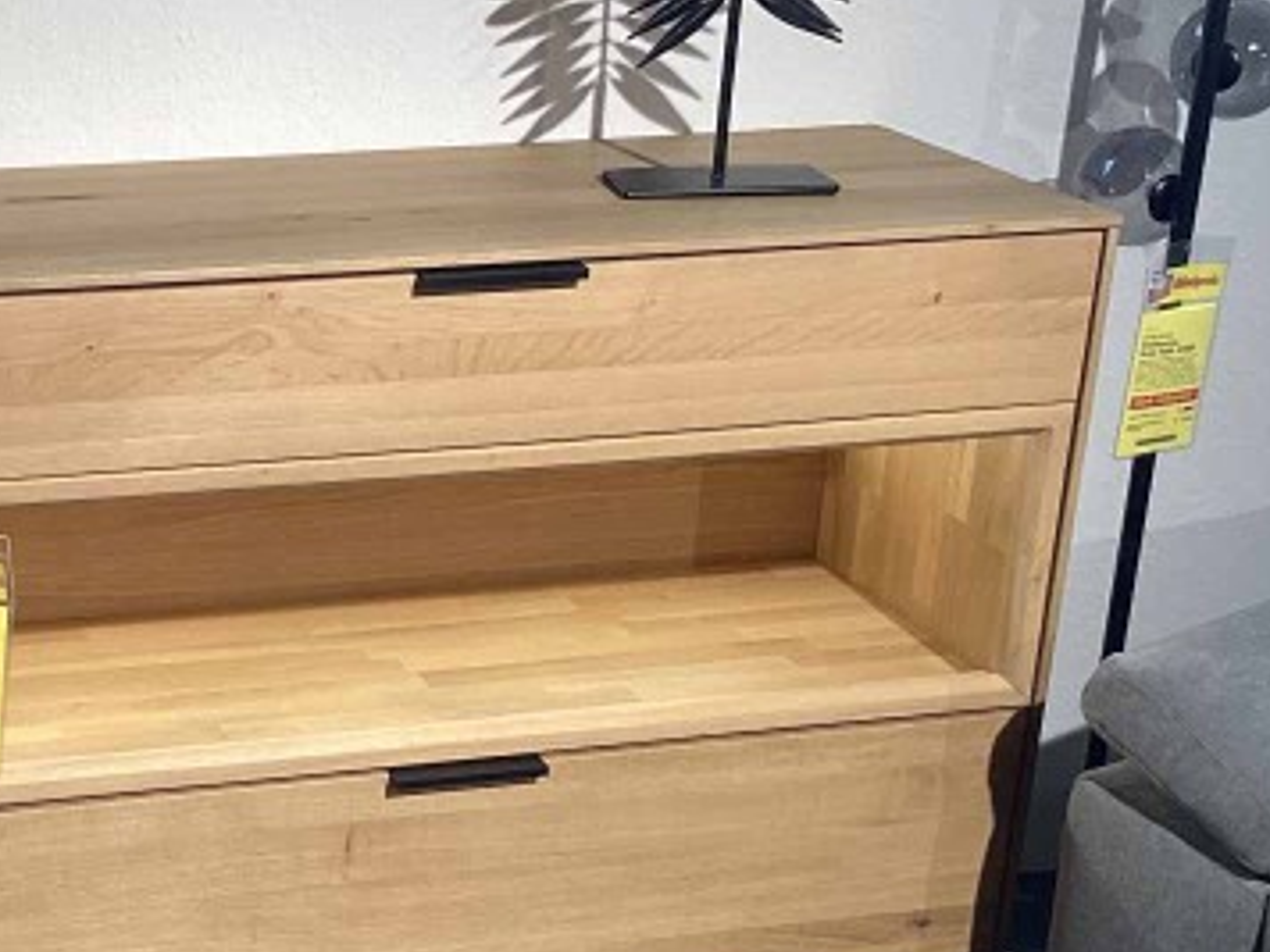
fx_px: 2605
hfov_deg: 26.3
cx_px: 86
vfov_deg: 20.6
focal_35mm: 71
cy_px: 717
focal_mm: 3.3
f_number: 2.4
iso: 80
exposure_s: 1/50
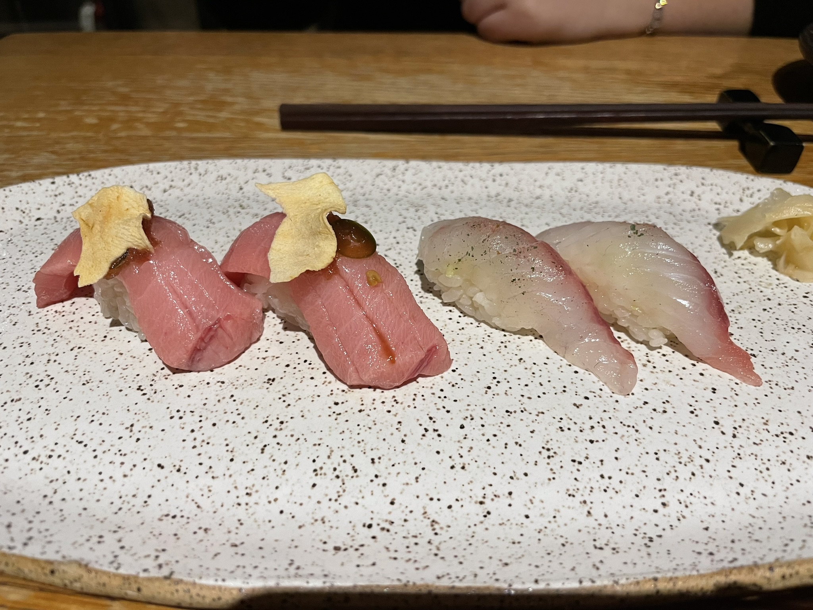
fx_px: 611
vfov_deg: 53.1
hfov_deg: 67.3
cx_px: 406
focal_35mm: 26
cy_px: 305
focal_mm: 4.2
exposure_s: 1/51
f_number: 1.6
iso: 250
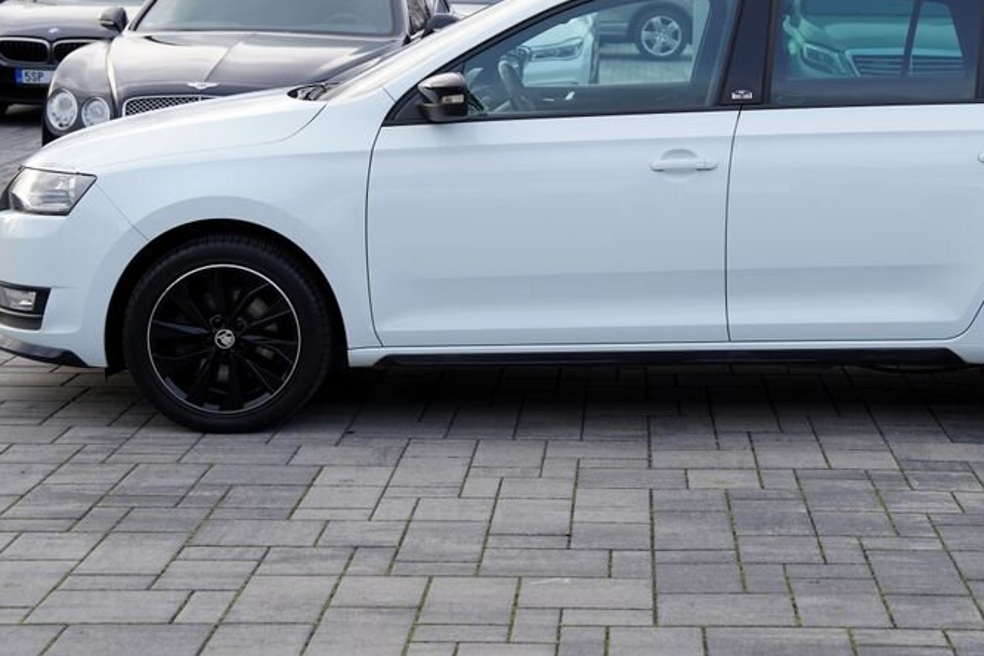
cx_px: 672
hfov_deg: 31.6
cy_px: 169
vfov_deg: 21.4
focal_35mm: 63
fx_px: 1722
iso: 100
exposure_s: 1/80
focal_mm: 41
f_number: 3.5
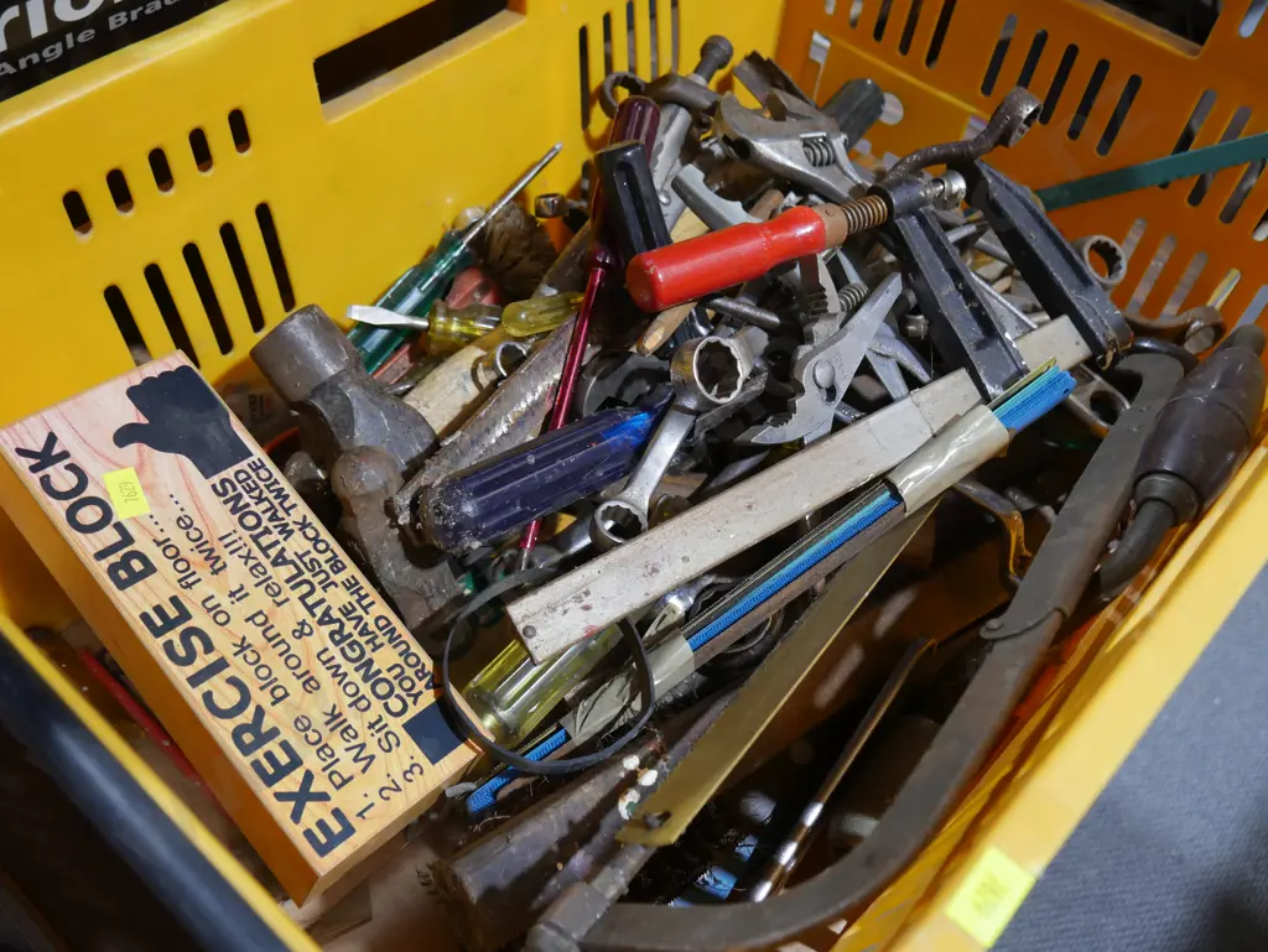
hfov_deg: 56.8
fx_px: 1173
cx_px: 634
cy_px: 476
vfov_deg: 44.2
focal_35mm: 32
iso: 640
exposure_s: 1/60
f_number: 3.6
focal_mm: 16
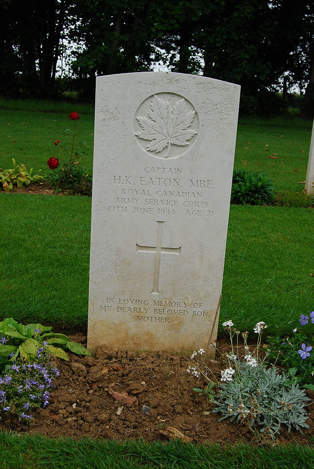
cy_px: 234
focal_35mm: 45
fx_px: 587
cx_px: 157
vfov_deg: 43.6
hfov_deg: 30.0
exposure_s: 1/200
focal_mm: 30
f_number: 7.1
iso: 200
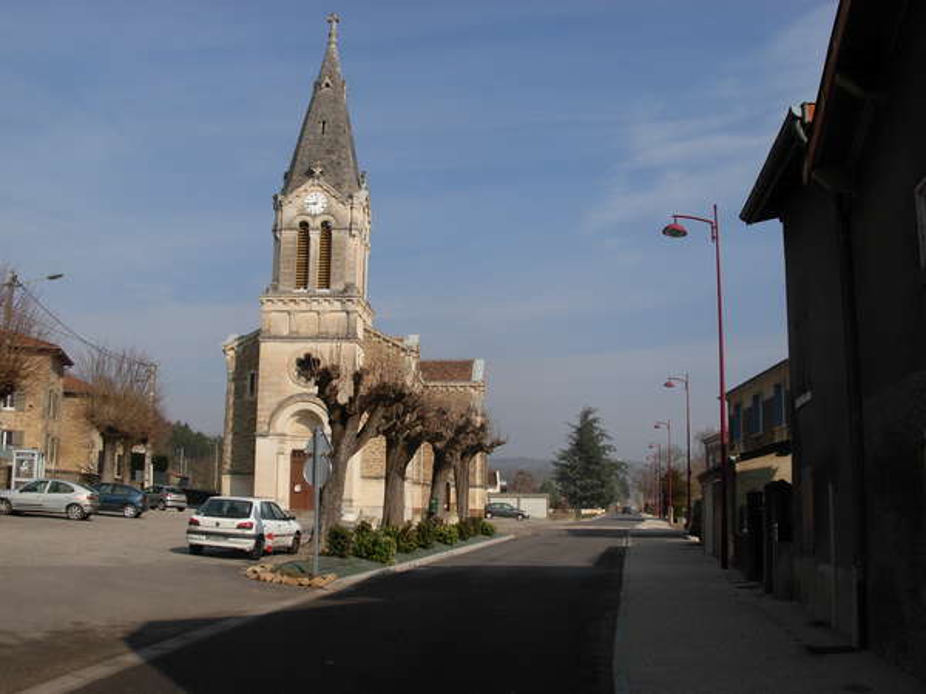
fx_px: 1017
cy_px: 347
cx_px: 463
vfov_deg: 37.7
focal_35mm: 38
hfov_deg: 49.0
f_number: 4.9
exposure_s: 1/836
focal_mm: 6.3
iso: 79
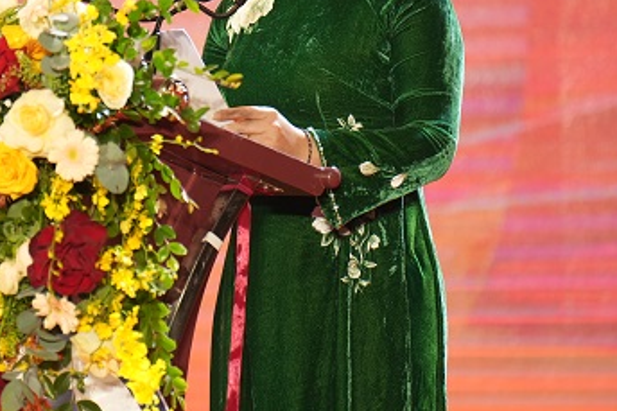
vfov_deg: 3.7
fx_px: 6270
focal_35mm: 366
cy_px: 14
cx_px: 149
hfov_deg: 5.6
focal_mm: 180
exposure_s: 1/160
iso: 640
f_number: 2.8
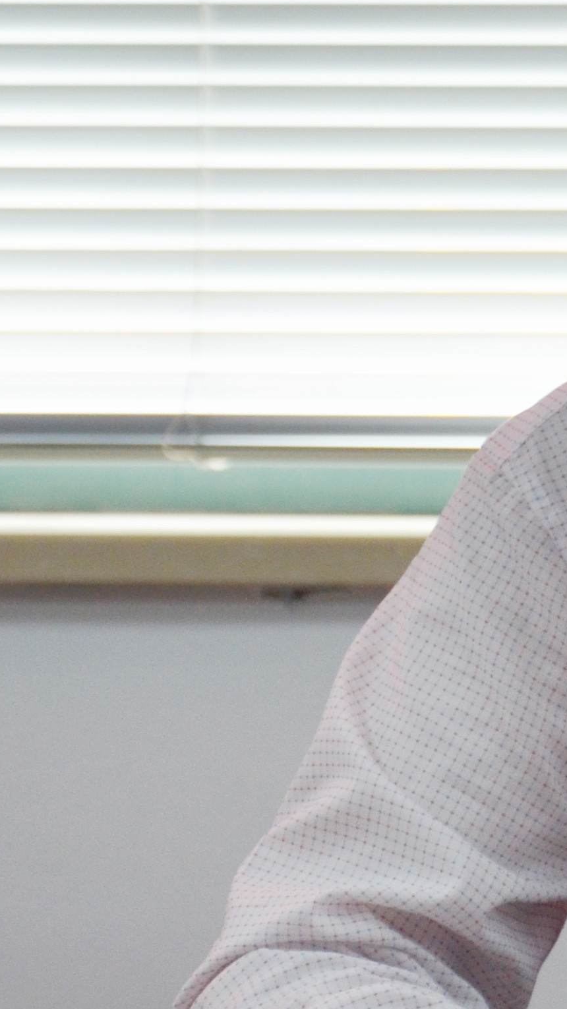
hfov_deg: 4.1
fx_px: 7836
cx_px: 954
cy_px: 338
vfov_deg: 7.4
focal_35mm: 293
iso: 400
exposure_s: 1/100
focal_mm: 58
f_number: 5
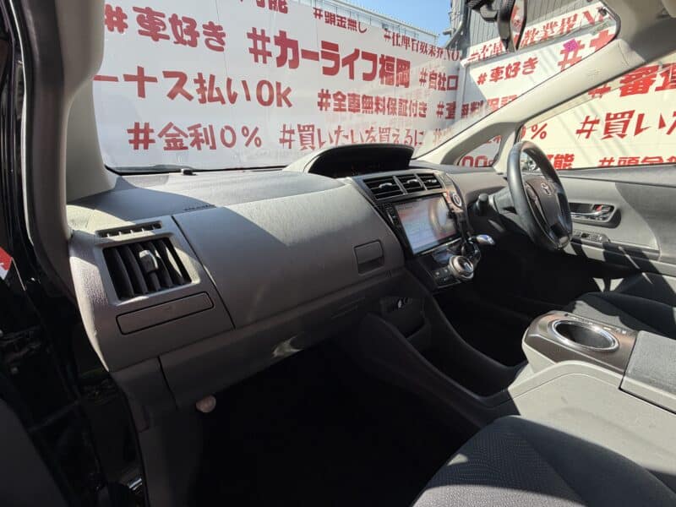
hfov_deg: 102.1
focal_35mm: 14
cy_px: 254
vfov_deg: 85.7
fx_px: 273
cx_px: 338
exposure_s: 1/206
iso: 40
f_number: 2.2
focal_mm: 2.22
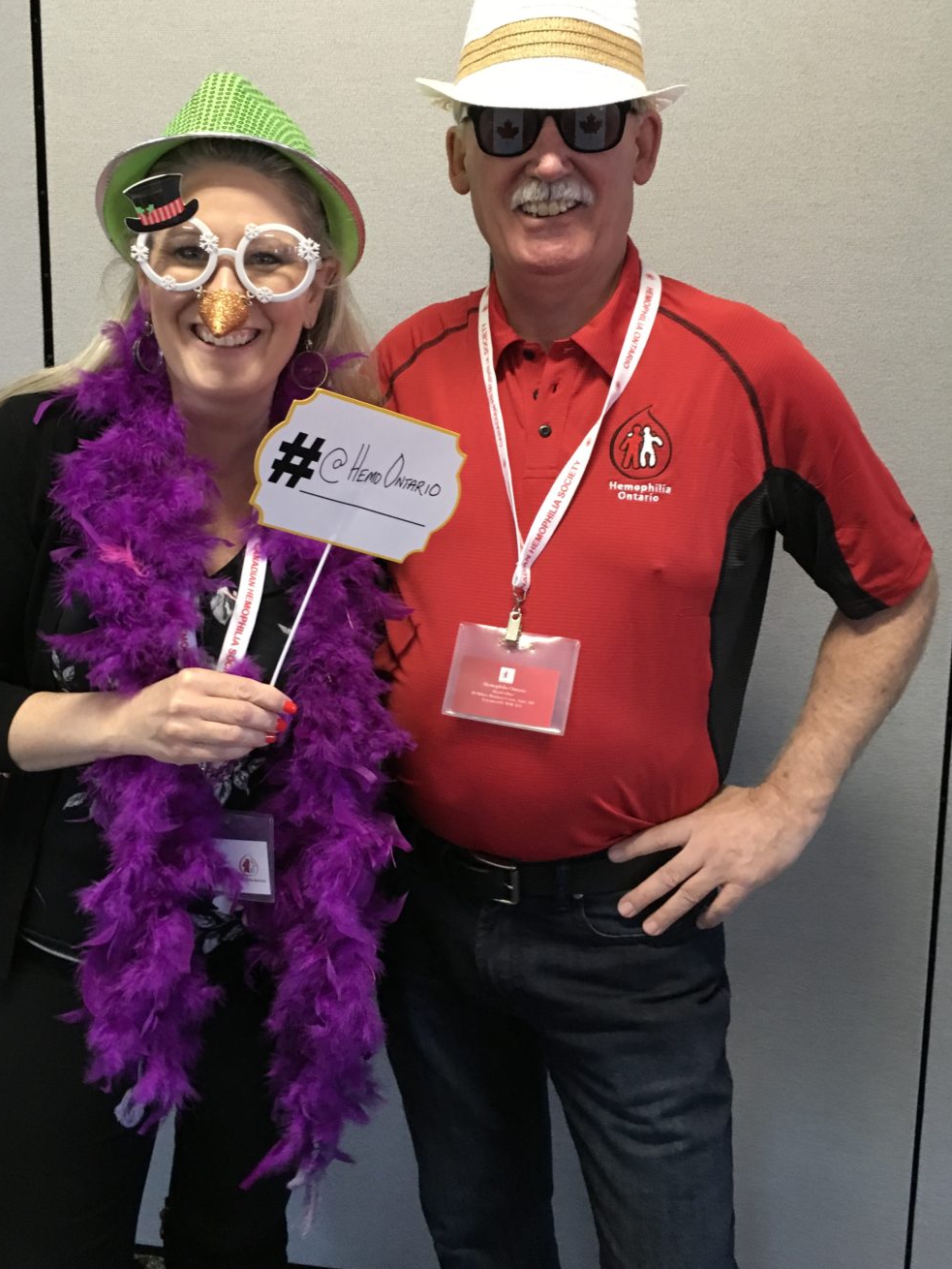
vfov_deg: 53.7
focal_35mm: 34
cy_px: 536
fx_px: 1246
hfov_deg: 41.7
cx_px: 398
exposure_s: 1/24
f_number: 2.2
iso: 200
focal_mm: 4.15
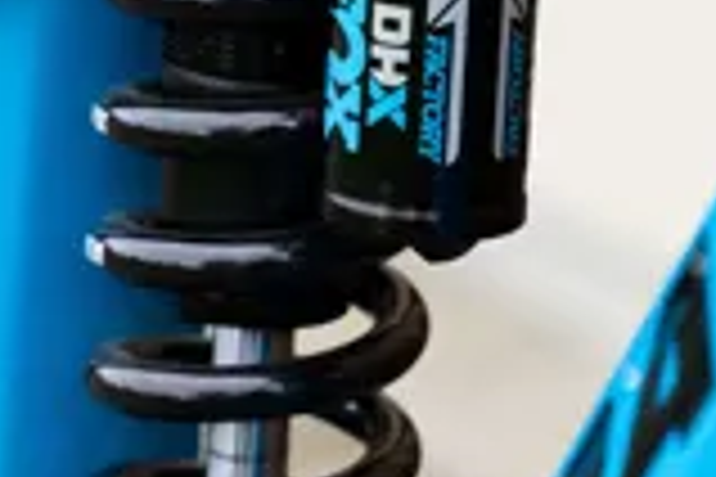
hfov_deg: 5.5
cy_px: 101
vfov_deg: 3.6
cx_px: 414
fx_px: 7498
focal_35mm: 377
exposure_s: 1/3200
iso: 1250
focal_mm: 75
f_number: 4
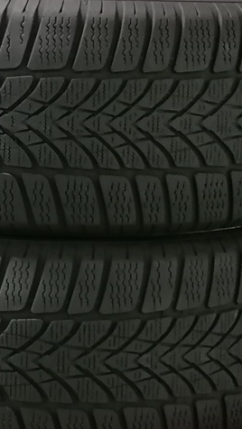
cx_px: 62
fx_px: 1106
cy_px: 234
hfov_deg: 12.5
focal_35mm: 97
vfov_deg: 22.0
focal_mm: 5.4
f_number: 1.8
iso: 1000
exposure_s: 1/25
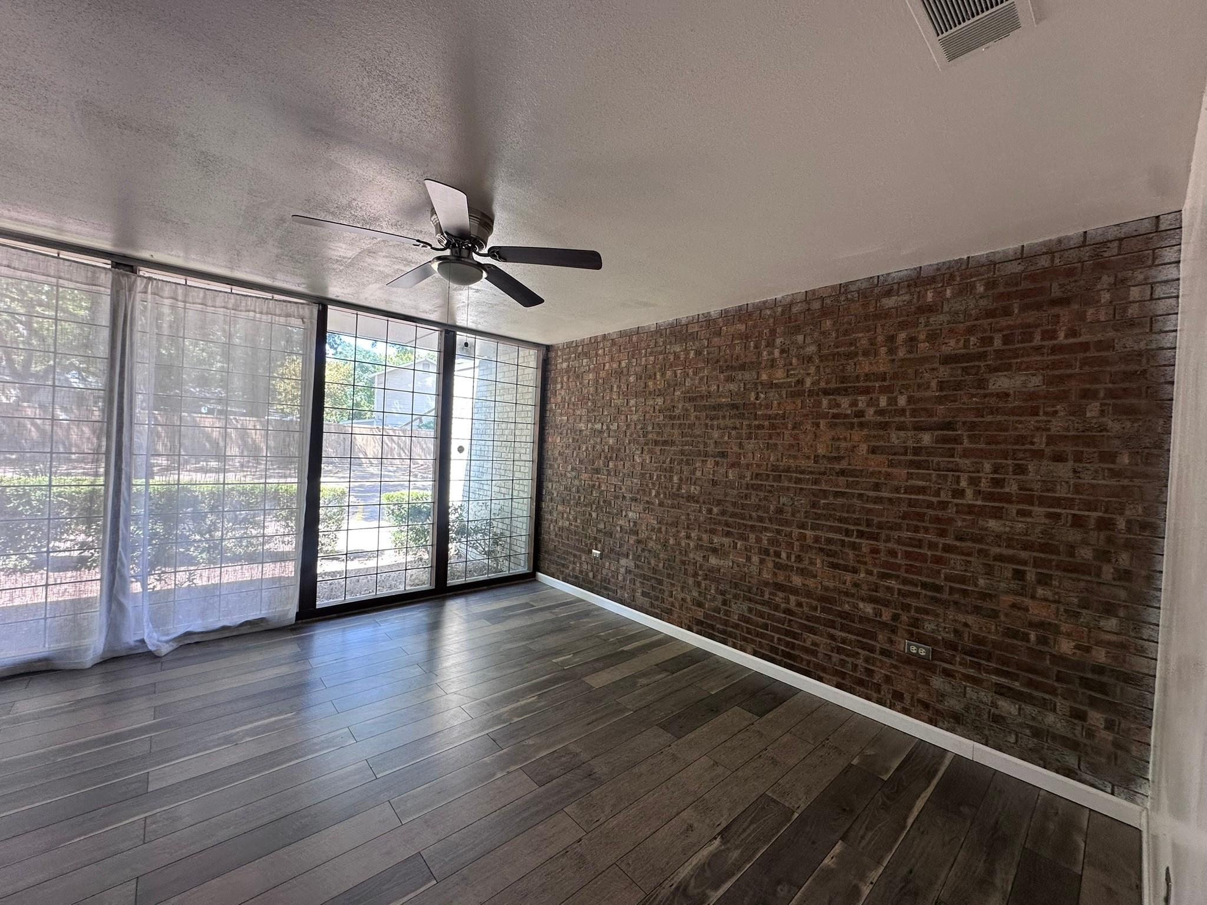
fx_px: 488
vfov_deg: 85.7
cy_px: 452
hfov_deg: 102.1
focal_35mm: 14
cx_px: 604
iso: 64
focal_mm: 2.22
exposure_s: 1/99
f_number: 2.2
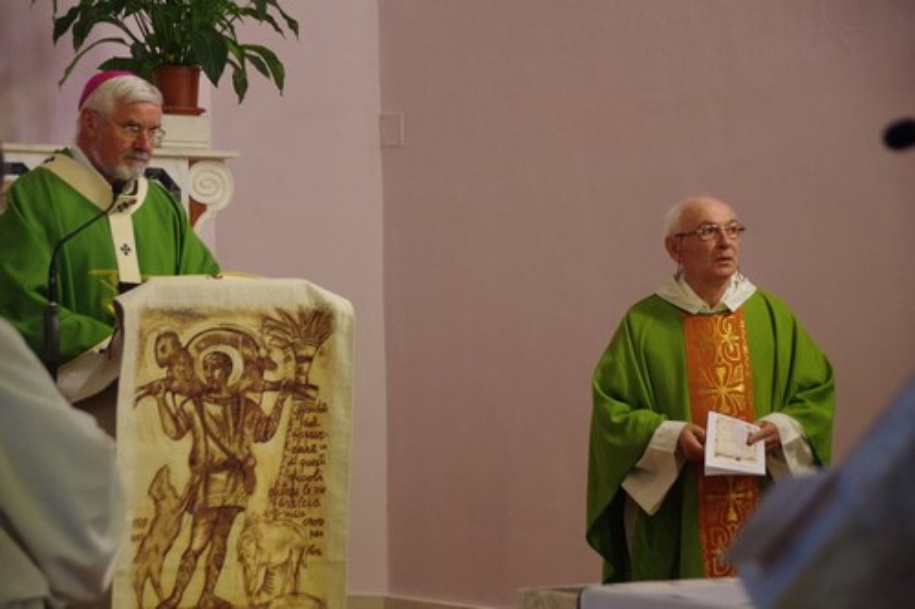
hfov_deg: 15.5
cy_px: 304
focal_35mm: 132
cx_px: 458
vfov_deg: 10.4
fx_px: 3354
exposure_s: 1/60
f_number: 5.6
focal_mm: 88
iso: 2500
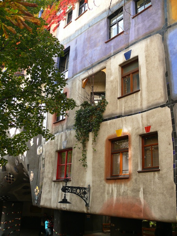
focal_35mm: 35
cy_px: 118
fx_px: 239
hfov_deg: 40.7
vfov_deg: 52.6
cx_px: 88
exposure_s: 1/30
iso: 100
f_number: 2.8
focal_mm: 7.4
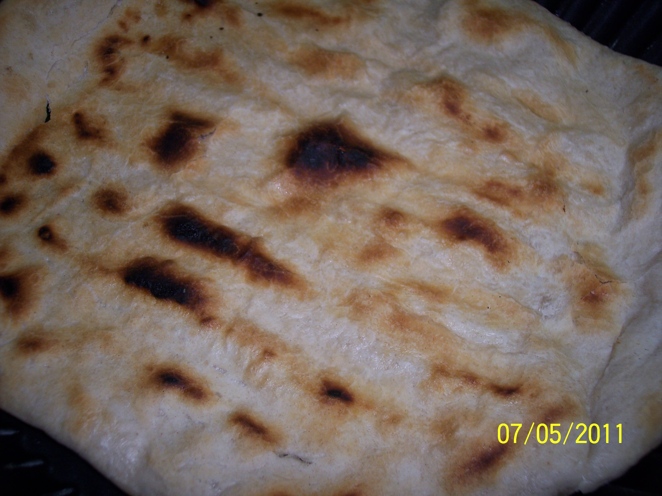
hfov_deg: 47.9
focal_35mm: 39
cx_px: 331
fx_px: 746
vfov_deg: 36.8
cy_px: 248
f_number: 2.8
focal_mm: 8
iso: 100
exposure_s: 1/60
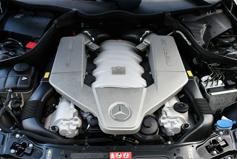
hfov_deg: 44.5
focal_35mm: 44
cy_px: 80
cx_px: 118
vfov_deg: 30.6
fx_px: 290
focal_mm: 22
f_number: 4.5
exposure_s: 1/250
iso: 400
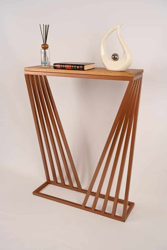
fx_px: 257
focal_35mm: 37
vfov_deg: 51.9
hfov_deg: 36.0
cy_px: 125
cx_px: 84
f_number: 5.6
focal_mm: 37
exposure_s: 1/10
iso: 80
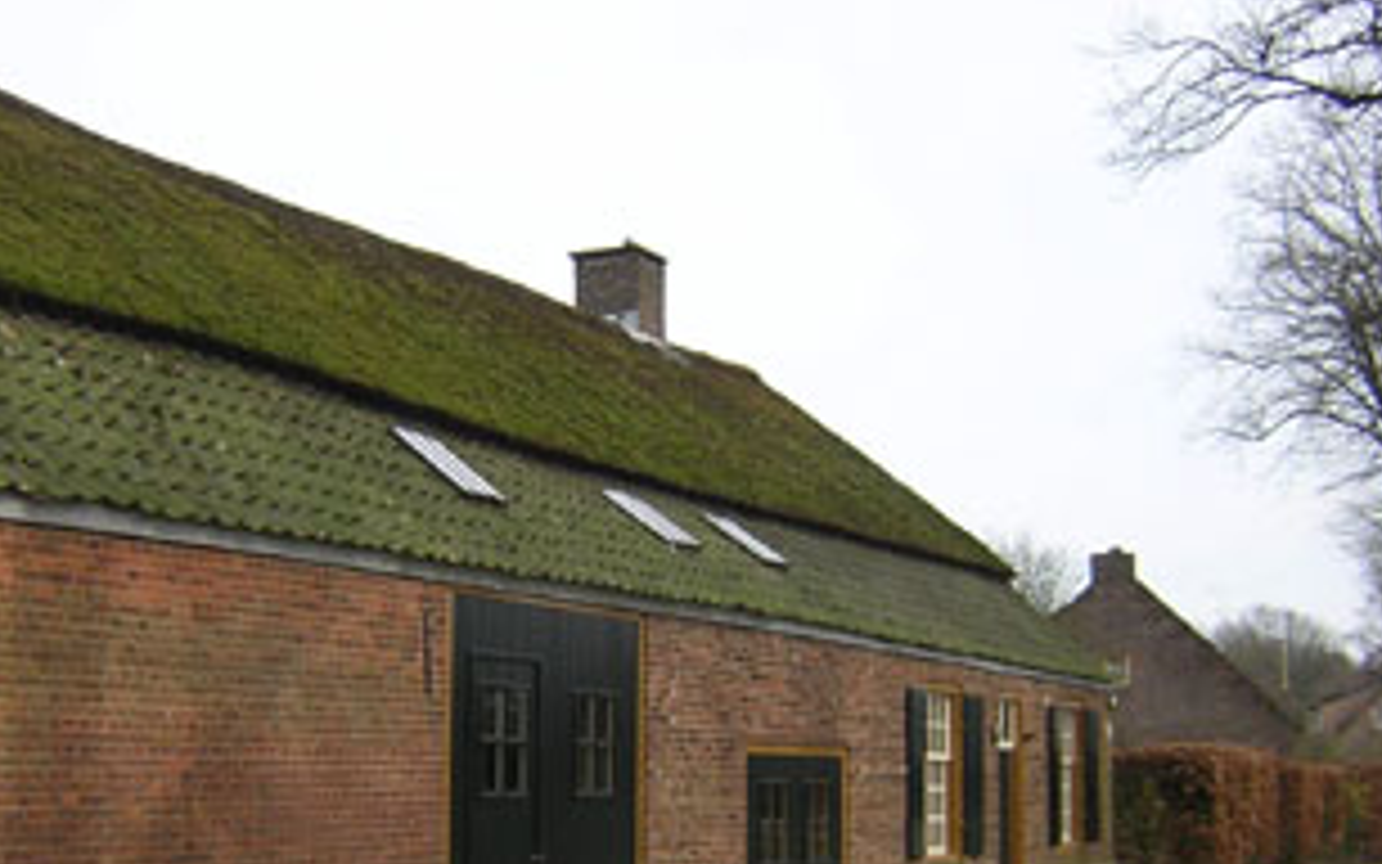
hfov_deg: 36.2
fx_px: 2110
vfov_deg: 23.0
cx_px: 572
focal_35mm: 56
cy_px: 608
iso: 100
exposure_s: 1/516
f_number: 2.6
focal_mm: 4.7
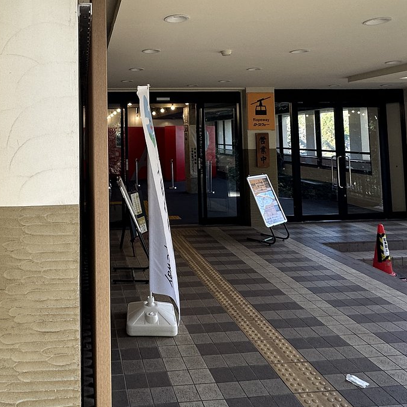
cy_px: 114
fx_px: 372
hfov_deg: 55.1
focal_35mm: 28
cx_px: 111
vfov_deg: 55.2
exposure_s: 1/120
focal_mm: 2.22
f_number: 2.2
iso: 80
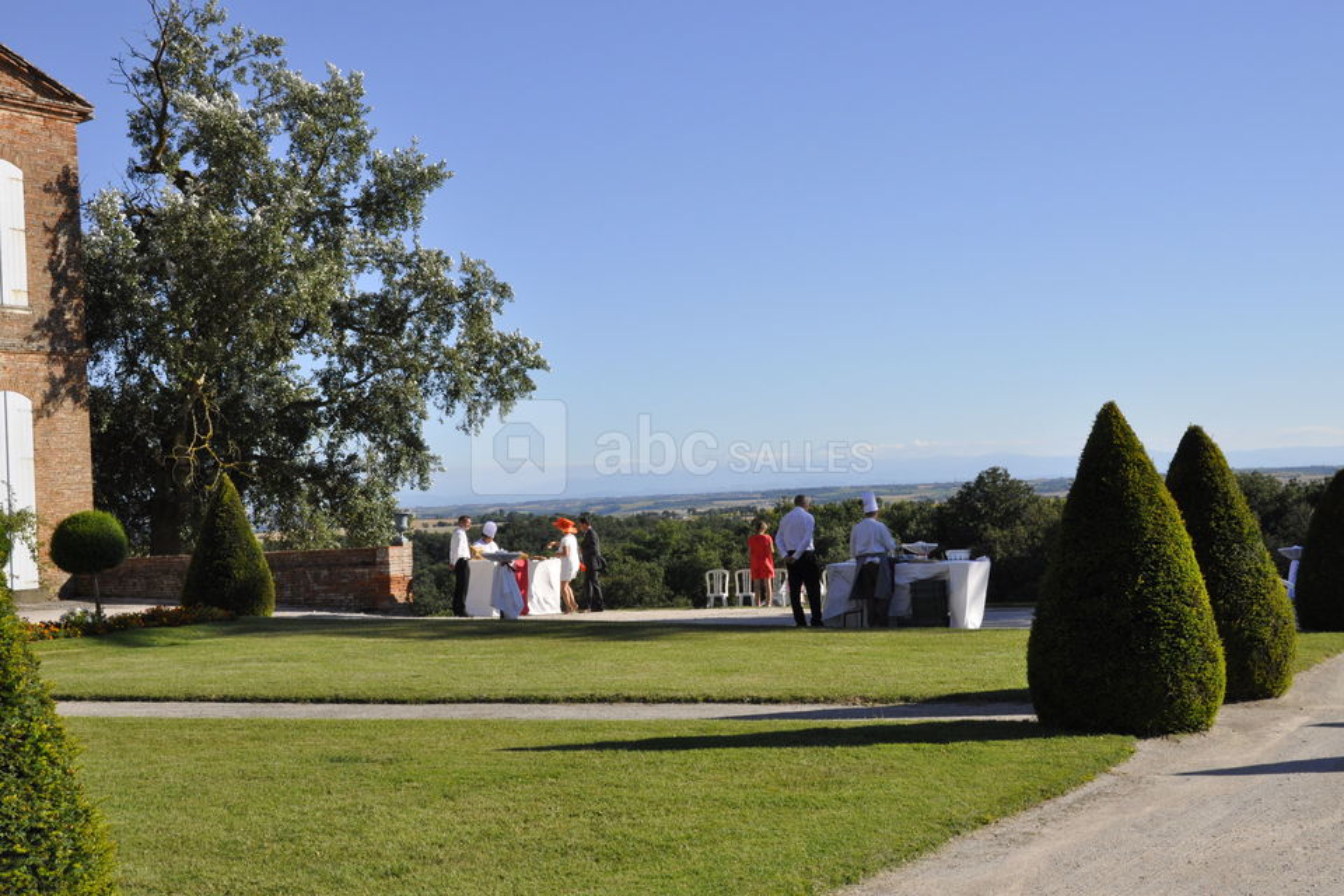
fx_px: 1904
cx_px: 672
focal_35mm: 51
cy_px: 448
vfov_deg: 26.5
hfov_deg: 38.9
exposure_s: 1/800
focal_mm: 34
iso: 800
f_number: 14
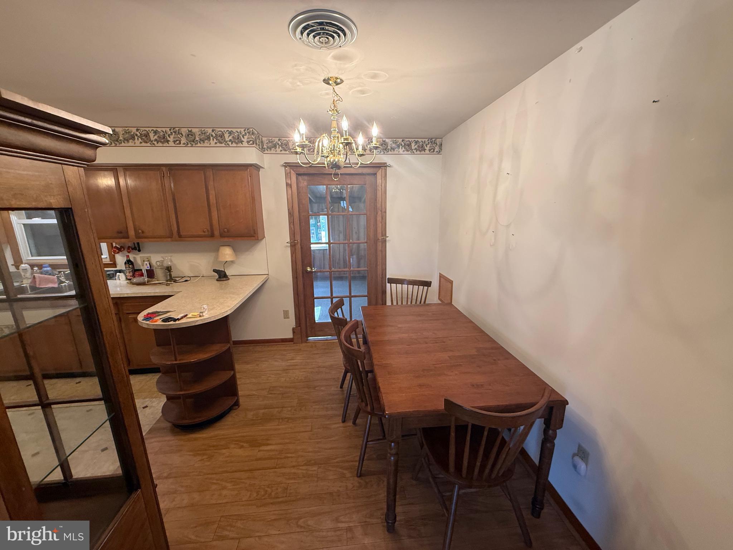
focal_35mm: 14
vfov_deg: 85.7
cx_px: 366
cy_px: 275
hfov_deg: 102.1
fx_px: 296
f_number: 2.2
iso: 200
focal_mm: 2.22
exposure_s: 1/60
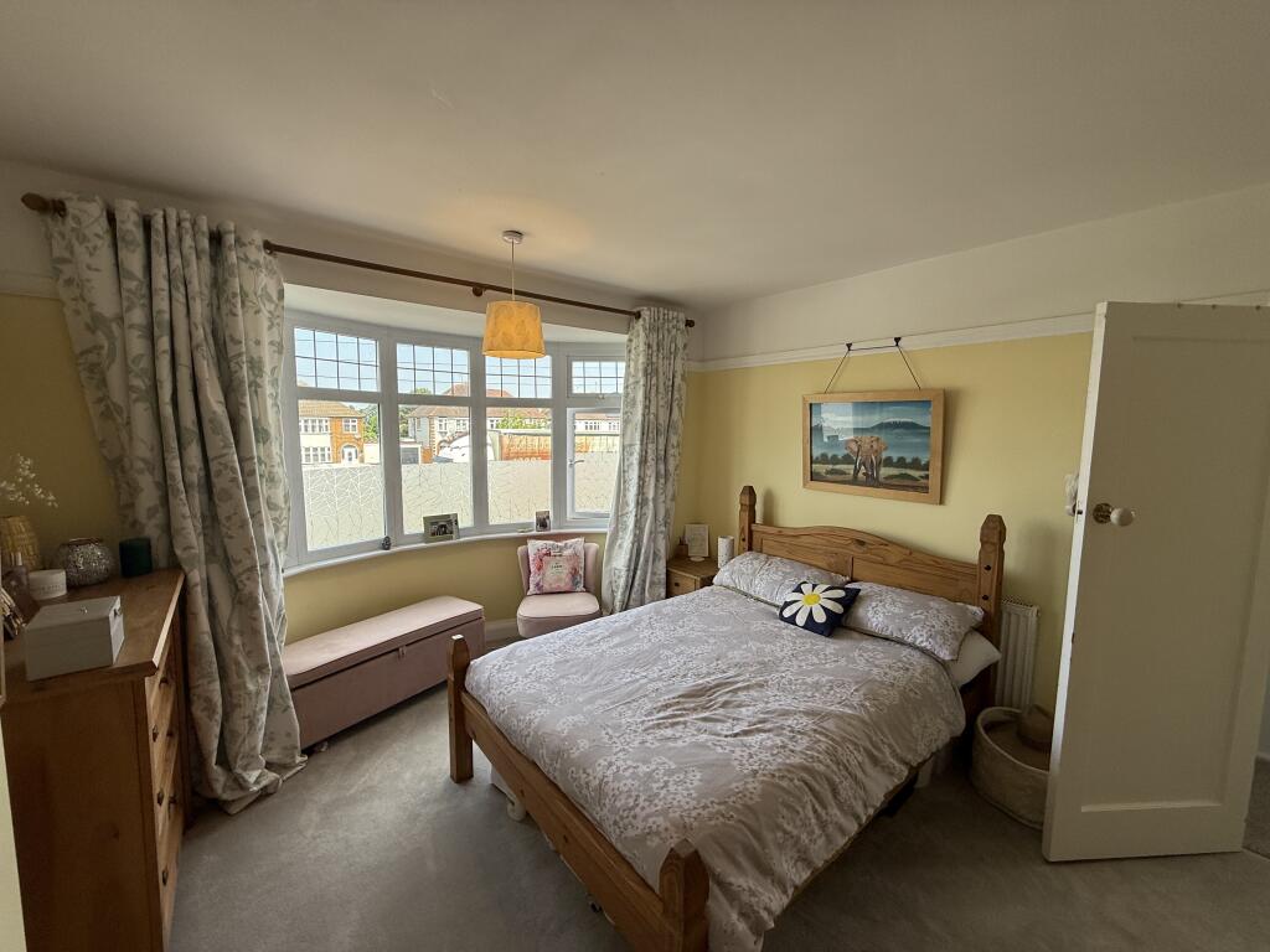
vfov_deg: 85.7
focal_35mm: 14
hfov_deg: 102.1
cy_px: 476
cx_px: 635
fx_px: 514
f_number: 2.2
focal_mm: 2.22
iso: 50
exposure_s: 1/232
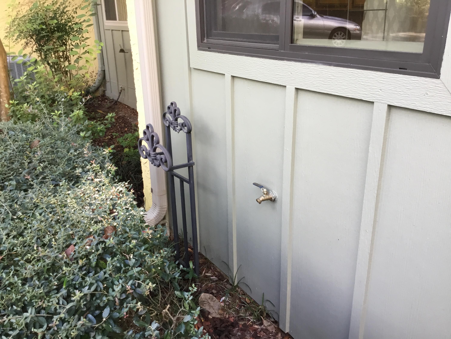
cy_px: 170
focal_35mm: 31
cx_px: 226
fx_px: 404
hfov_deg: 58.4
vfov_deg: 45.4
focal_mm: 3.3
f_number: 2.4
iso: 25
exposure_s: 1/40
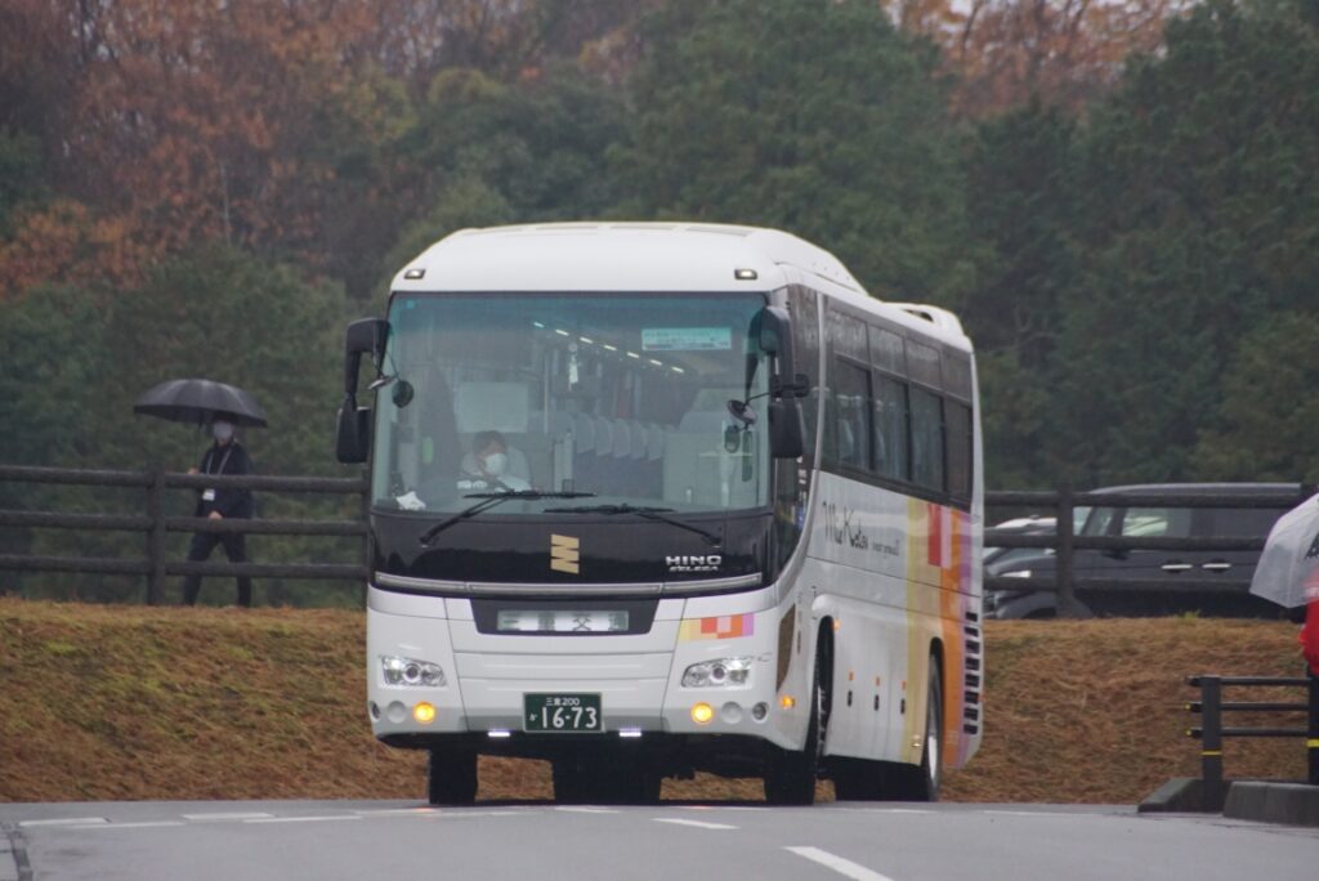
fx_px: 13747
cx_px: 660
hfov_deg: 5.5
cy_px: 440
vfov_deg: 3.7
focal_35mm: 375
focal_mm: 250
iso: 1250
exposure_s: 1/400
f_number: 6.3
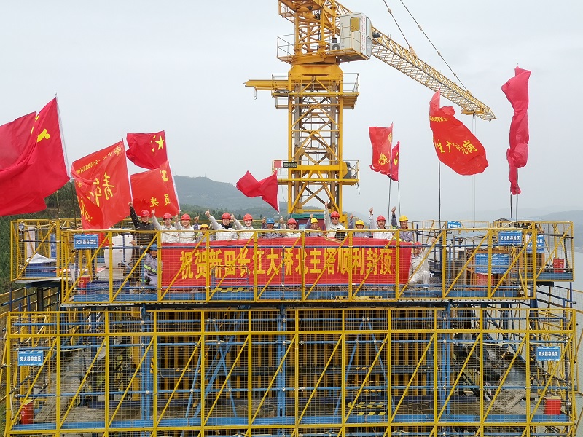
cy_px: 218
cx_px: 292
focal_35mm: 39
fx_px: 657
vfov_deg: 36.8
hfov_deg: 47.9
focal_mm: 4.75
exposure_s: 1/438
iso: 50
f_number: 1.8
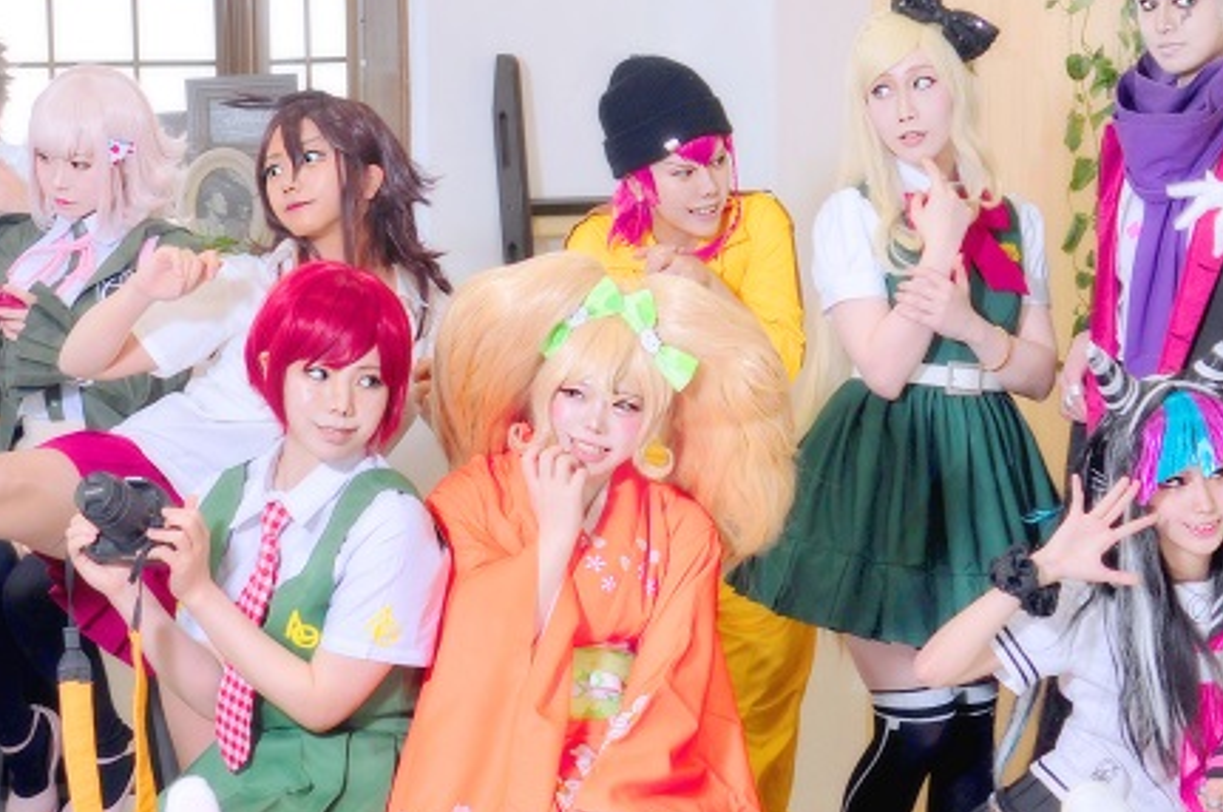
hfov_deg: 22.2
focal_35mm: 92
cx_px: 602
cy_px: 720
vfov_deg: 14.7
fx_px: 3121
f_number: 4
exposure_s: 1/40
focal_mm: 28
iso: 200
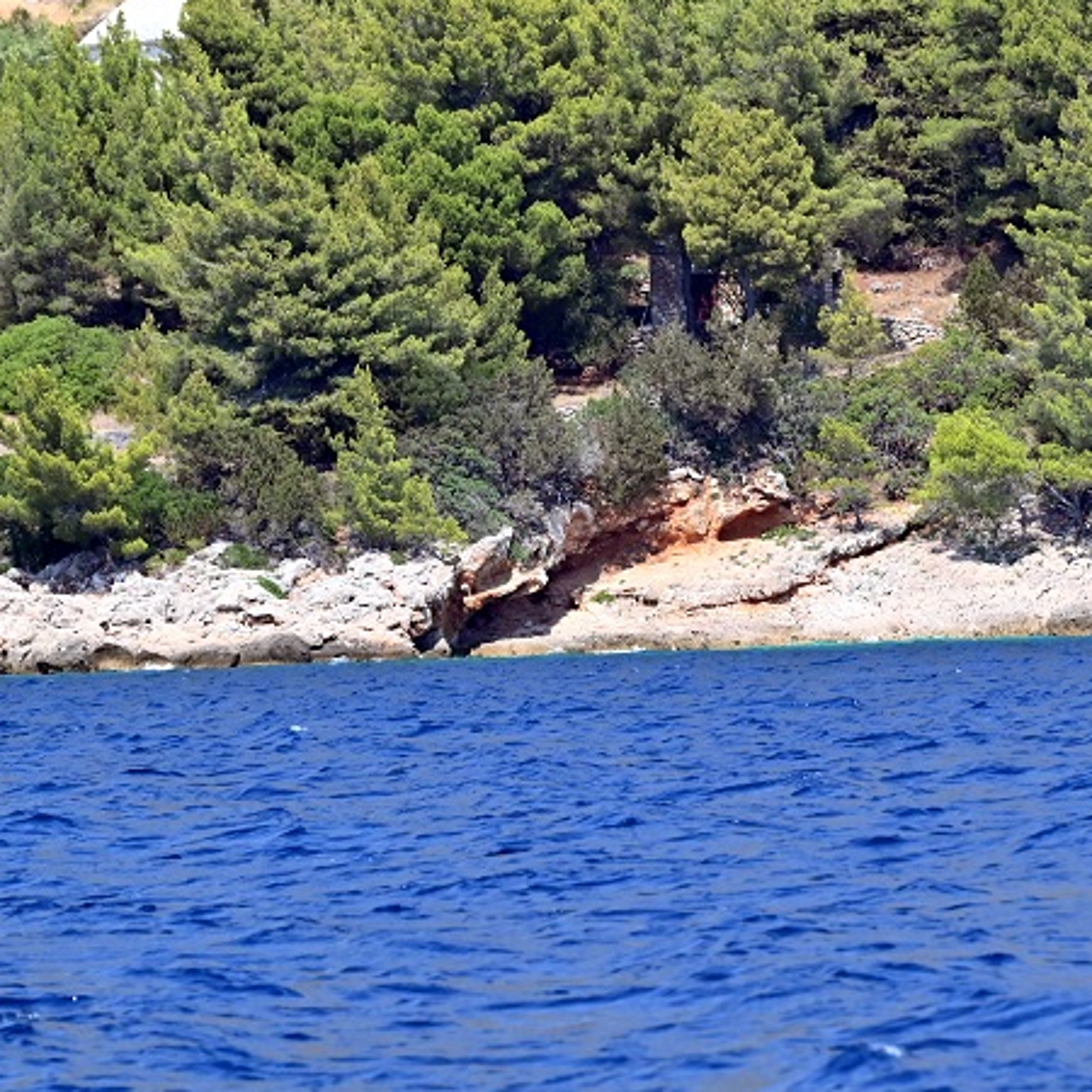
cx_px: 944
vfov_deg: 3.1
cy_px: 392
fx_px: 20236
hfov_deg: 3.1
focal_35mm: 567
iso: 640
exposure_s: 1/320
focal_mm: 300
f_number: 16
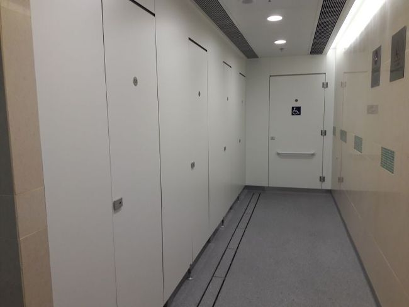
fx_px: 331
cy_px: 154
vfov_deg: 49.7
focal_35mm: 28
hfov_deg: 63.5
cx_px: 204
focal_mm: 3.7
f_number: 1.9
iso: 64
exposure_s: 1/50
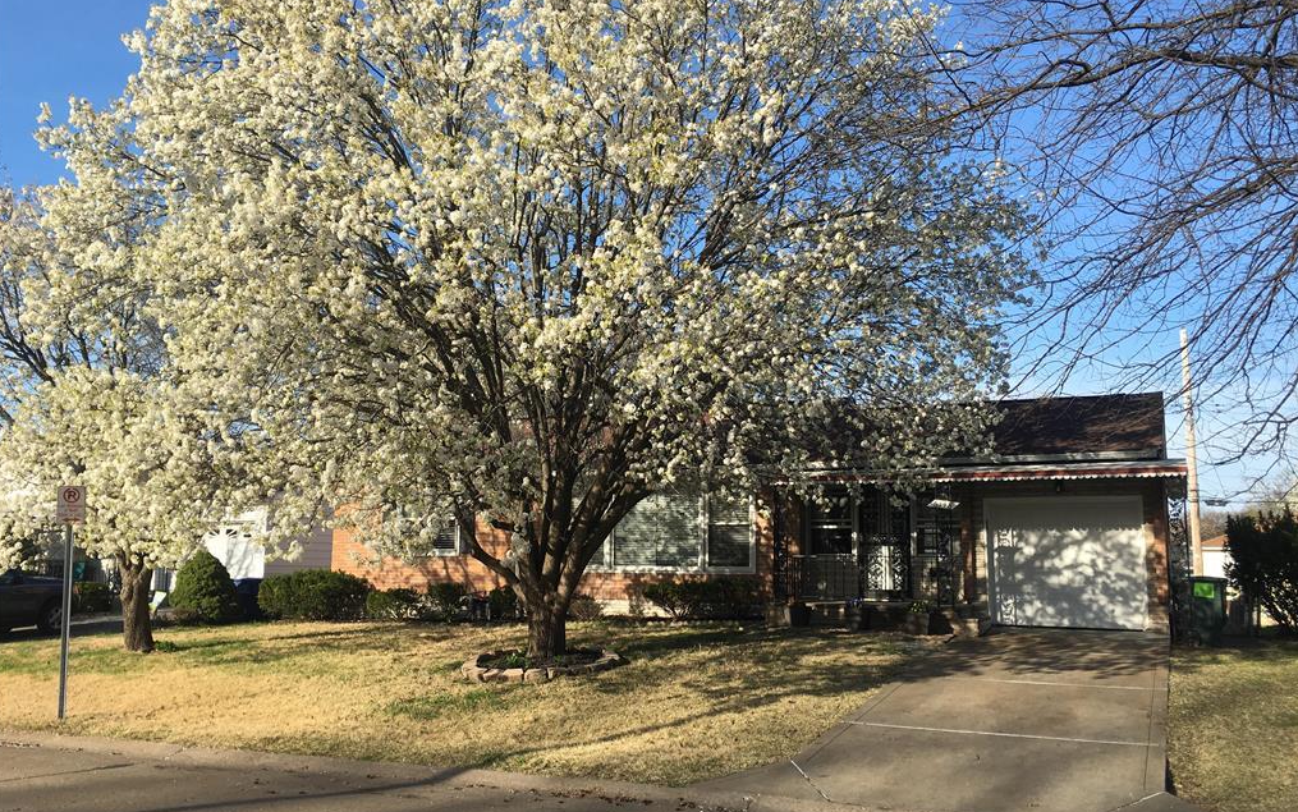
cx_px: 647
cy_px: 430
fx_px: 1097
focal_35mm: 31
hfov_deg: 61.2
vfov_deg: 40.6
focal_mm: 4.15
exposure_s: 1/874
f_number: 2.2
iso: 25
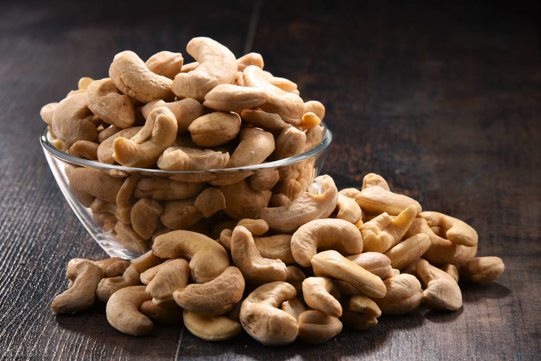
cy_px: 180
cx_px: 270
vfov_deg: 4.6
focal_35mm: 300
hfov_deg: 6.9
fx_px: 4510
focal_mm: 300
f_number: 20
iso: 100
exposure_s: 1/125
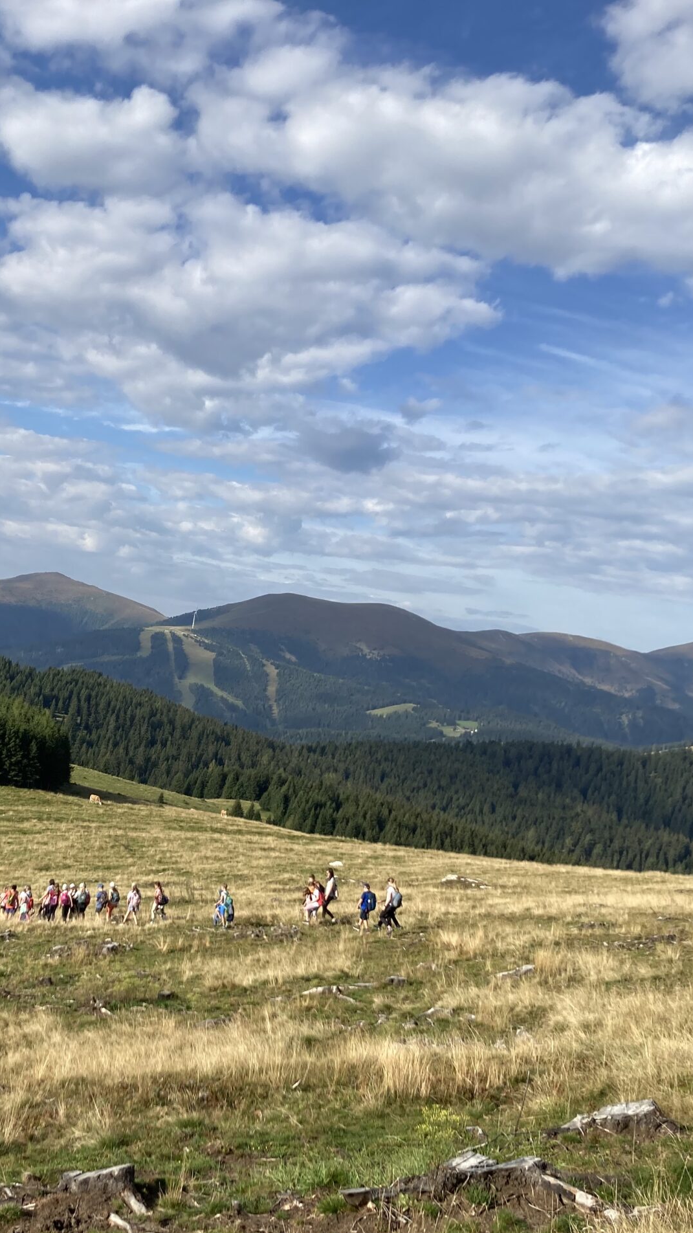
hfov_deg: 28.6
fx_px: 1340
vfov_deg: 49.4
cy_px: 621
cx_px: 175
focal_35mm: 41
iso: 20
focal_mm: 3.99
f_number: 1.8
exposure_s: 1/2183
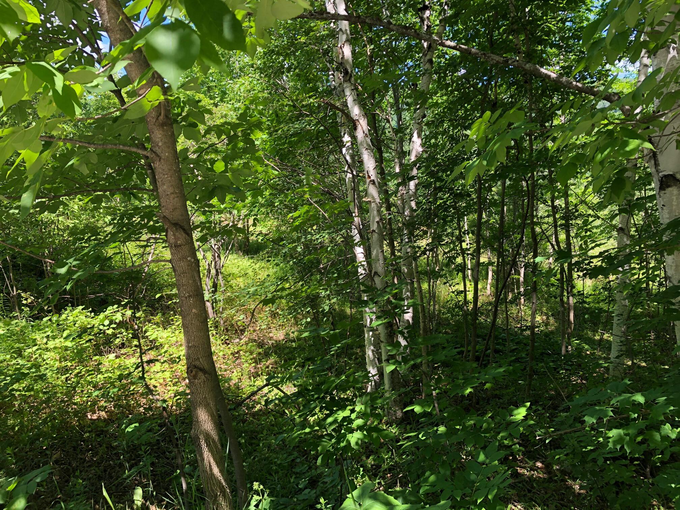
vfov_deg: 49.7
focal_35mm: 28
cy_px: 255
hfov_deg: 63.4
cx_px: 340
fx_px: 550
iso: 20
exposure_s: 1/211
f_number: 1.8
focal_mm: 3.99
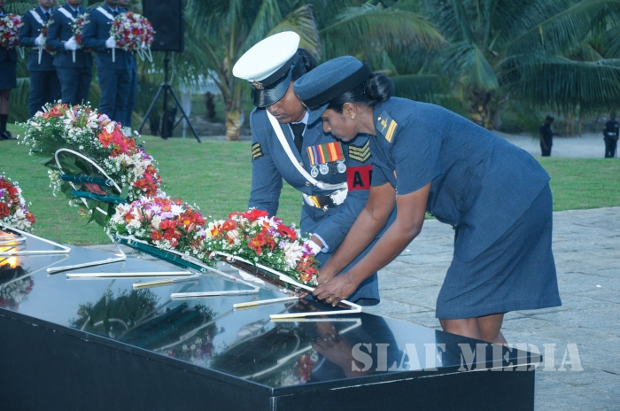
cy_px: 206
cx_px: 310
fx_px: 1702
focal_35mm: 99
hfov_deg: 20.6
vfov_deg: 13.8
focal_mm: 66
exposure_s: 1/100
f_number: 5.6
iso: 640
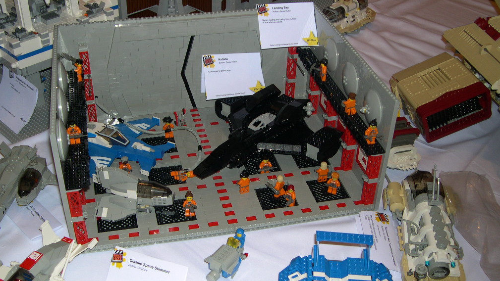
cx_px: 250
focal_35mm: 42
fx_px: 557
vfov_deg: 28.4
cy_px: 150
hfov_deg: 48.3
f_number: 2.8
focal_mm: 8
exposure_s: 1/60
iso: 100
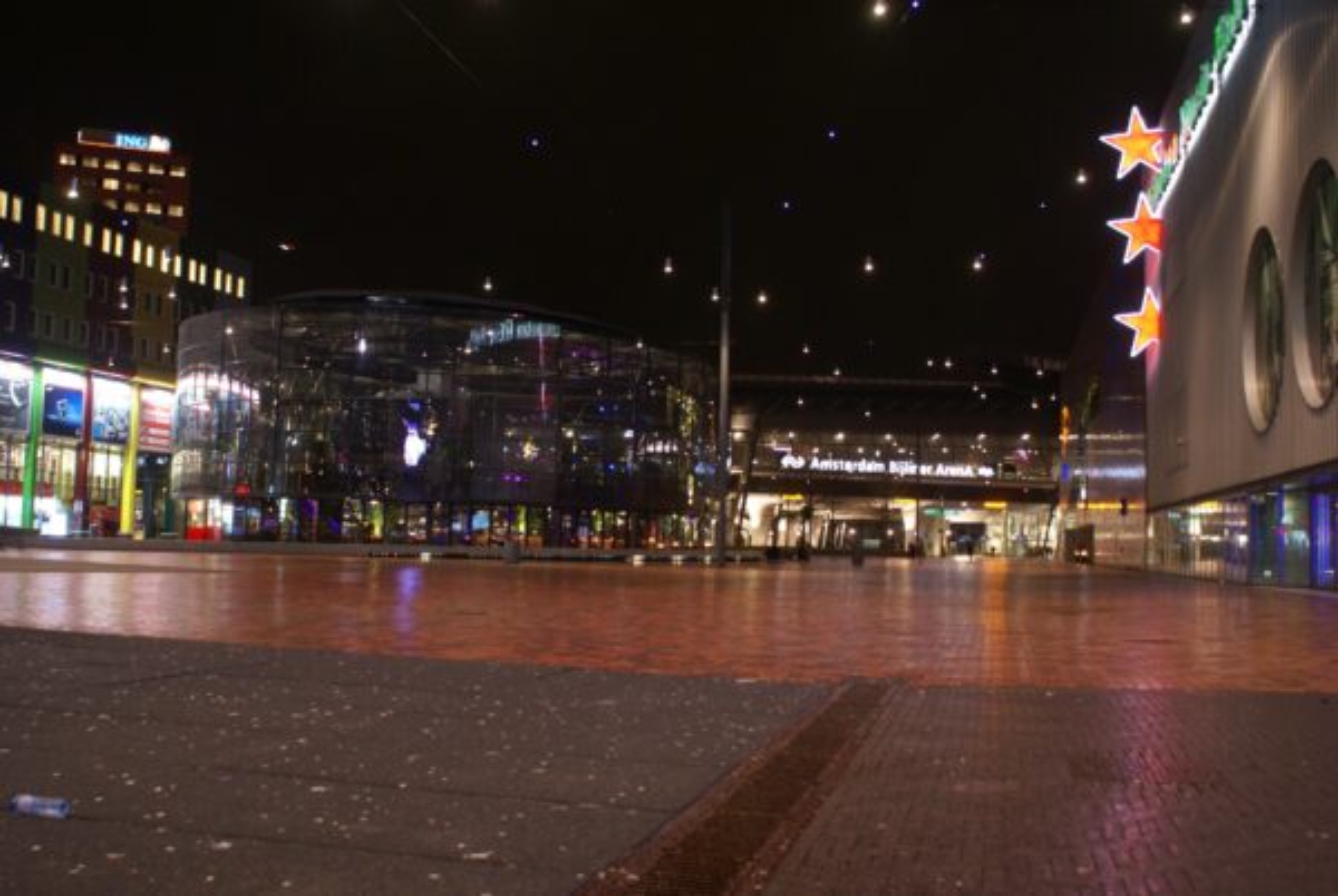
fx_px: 1228
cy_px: 448
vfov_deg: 40.1
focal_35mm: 33
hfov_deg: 57.2
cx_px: 669
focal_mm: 22
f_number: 4
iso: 200
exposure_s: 1/1.67
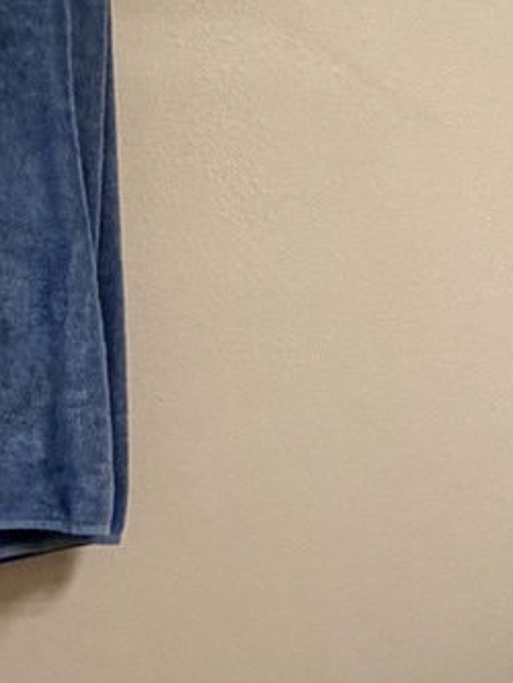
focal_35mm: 86
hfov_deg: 15.7
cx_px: 786
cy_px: 293
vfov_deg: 22.7
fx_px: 1698
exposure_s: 1/120
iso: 320
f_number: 2.2
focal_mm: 2.22
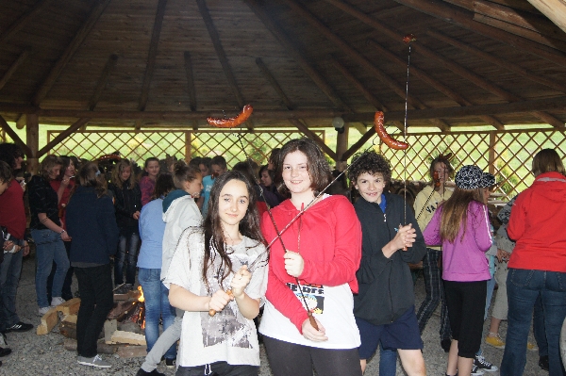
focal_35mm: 39
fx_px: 613
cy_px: 188
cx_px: 283
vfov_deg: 34.2
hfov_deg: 49.6
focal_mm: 26
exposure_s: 1/160
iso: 640
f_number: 4.5
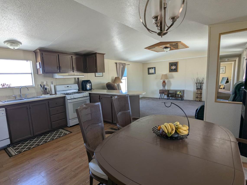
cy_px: 96
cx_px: 114
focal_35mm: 18
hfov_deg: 87.6
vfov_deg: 71.5
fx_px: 128
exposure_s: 1/120
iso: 75
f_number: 2.2
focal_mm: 2.35
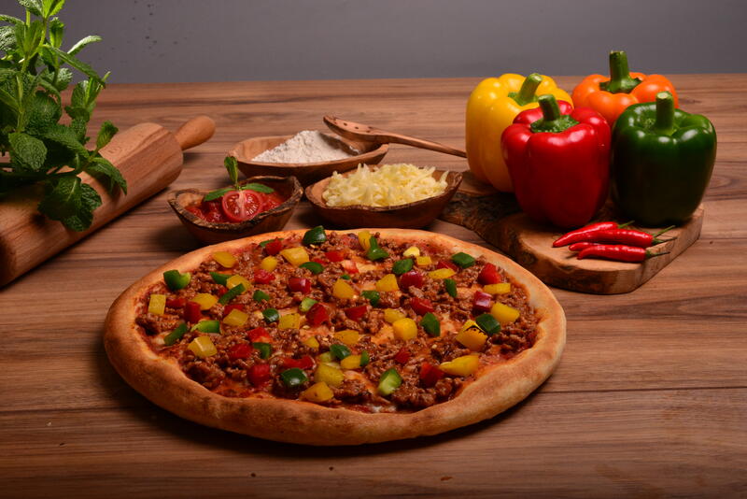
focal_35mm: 50
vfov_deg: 27.0
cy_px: 250
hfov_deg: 39.6
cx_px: 374
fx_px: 1038
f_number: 16
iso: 1000
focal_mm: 50
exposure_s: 1/250
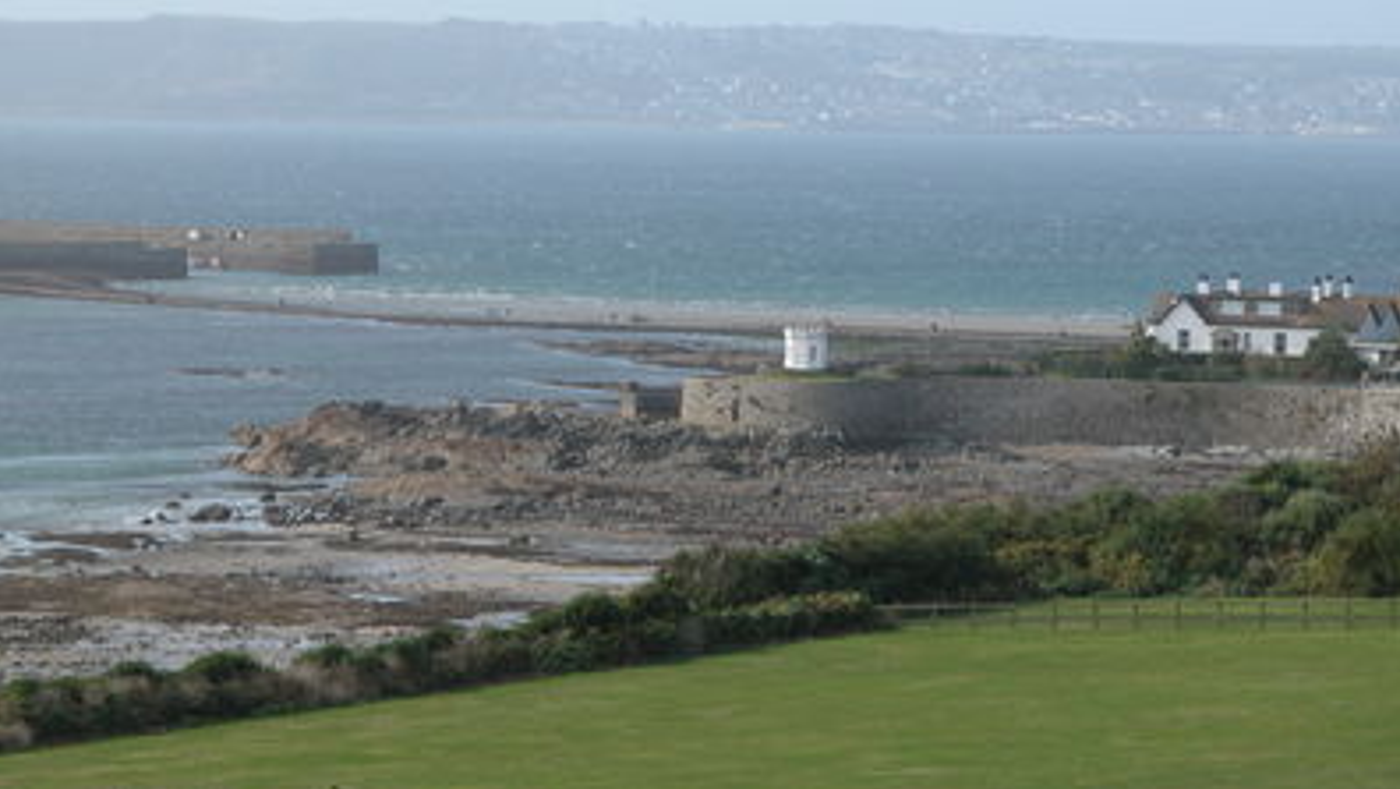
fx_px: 6572
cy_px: 269
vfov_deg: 6.9
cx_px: 704
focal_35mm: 177
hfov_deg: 12.2
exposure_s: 1/344
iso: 100
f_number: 5.6
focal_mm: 41.1
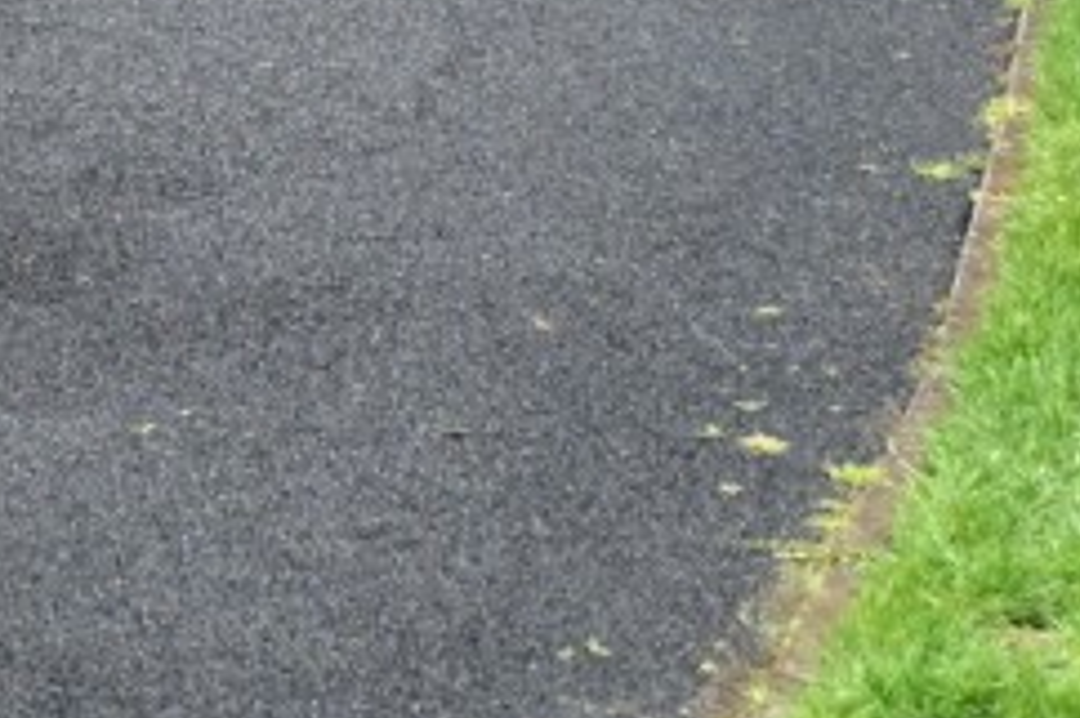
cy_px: -638
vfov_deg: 8.4
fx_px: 4707
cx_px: -607
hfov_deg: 12.4
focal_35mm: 157
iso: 1600
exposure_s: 1/250
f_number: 4
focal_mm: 22
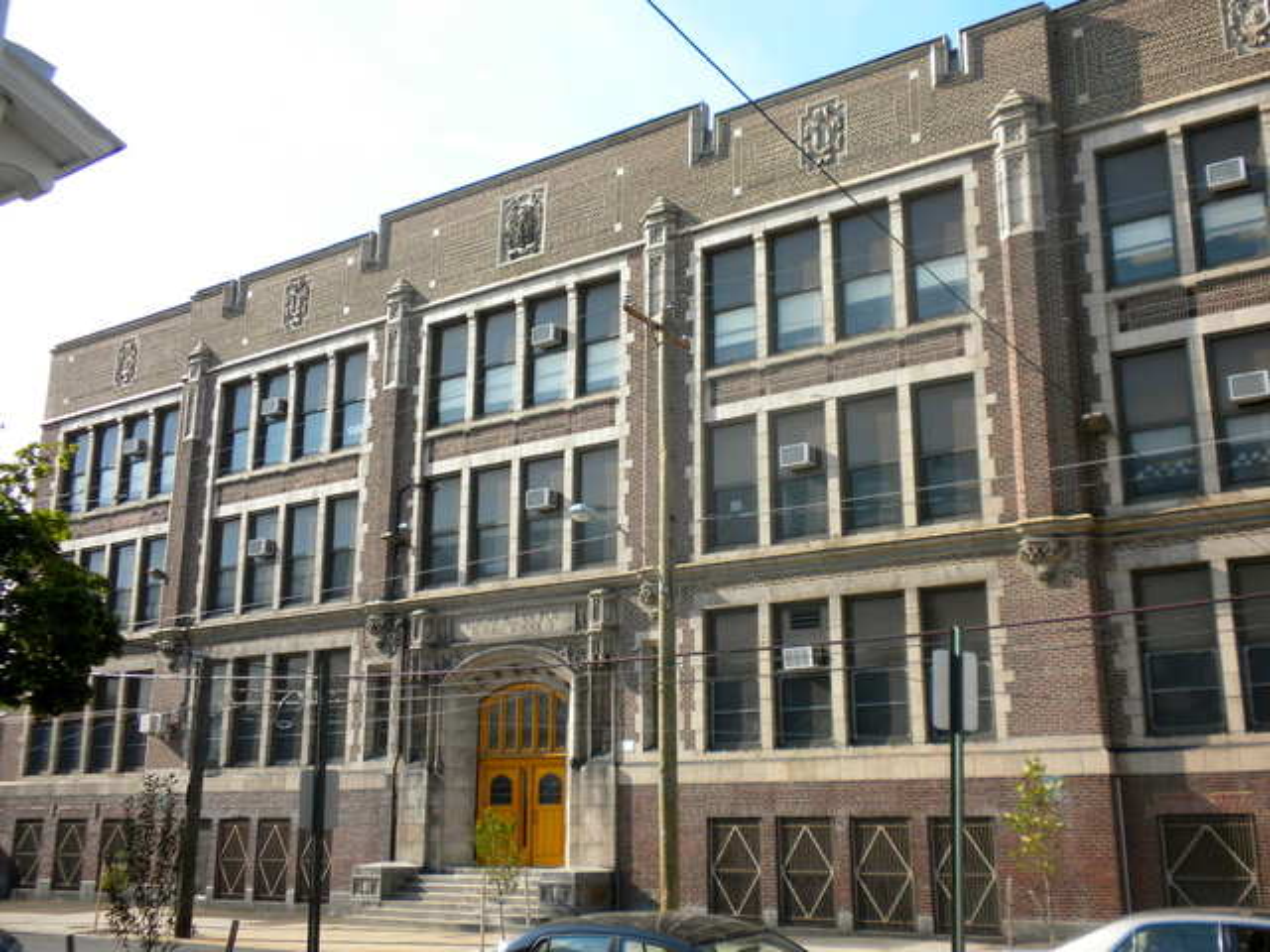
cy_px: 476
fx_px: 1357
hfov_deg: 50.1
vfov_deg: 38.7
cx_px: 635
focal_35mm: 37
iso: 64
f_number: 3.5
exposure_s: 1/377
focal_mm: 6.6
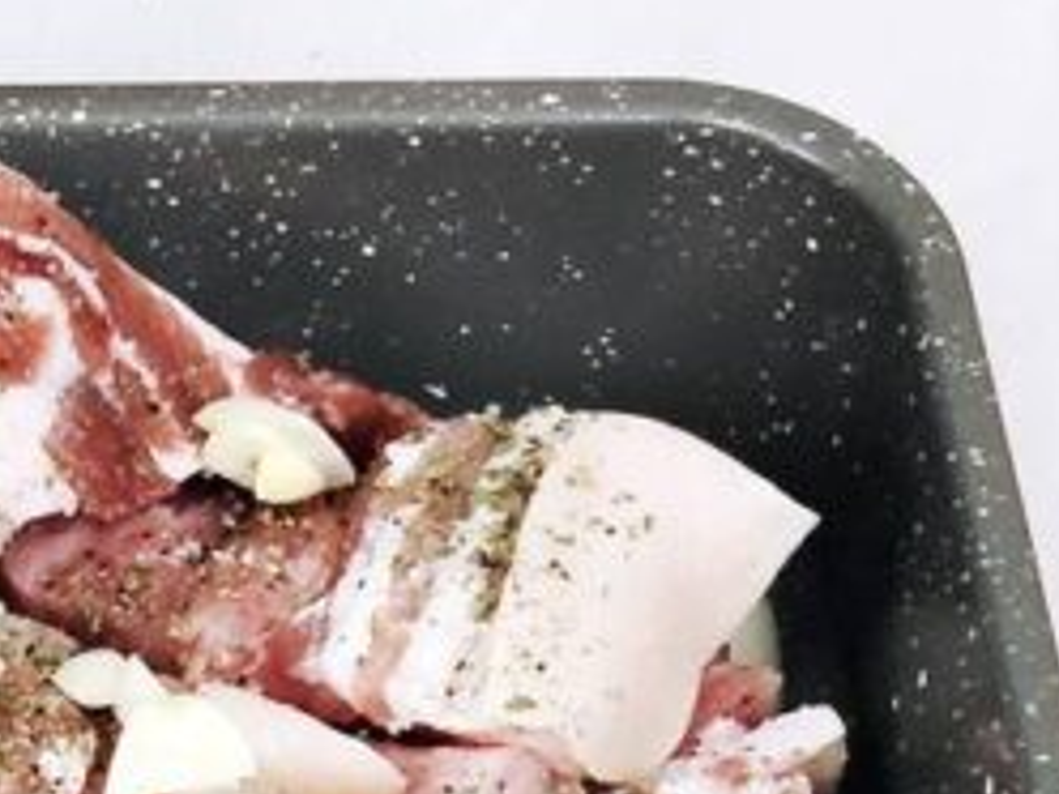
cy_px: 864
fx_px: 9055
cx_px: -286
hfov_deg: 6.6
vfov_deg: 5.0
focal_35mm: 296
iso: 344
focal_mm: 5.25
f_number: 1.75
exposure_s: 1/40
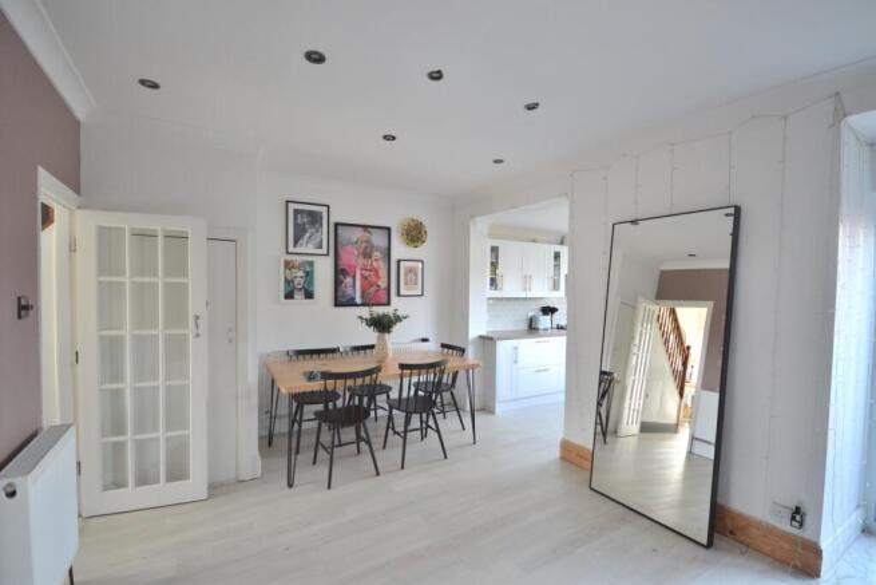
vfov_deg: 77.4
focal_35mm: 15
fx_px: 365
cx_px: 438
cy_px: 292
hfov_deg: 100.4
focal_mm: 10
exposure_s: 1/60
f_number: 4
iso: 560
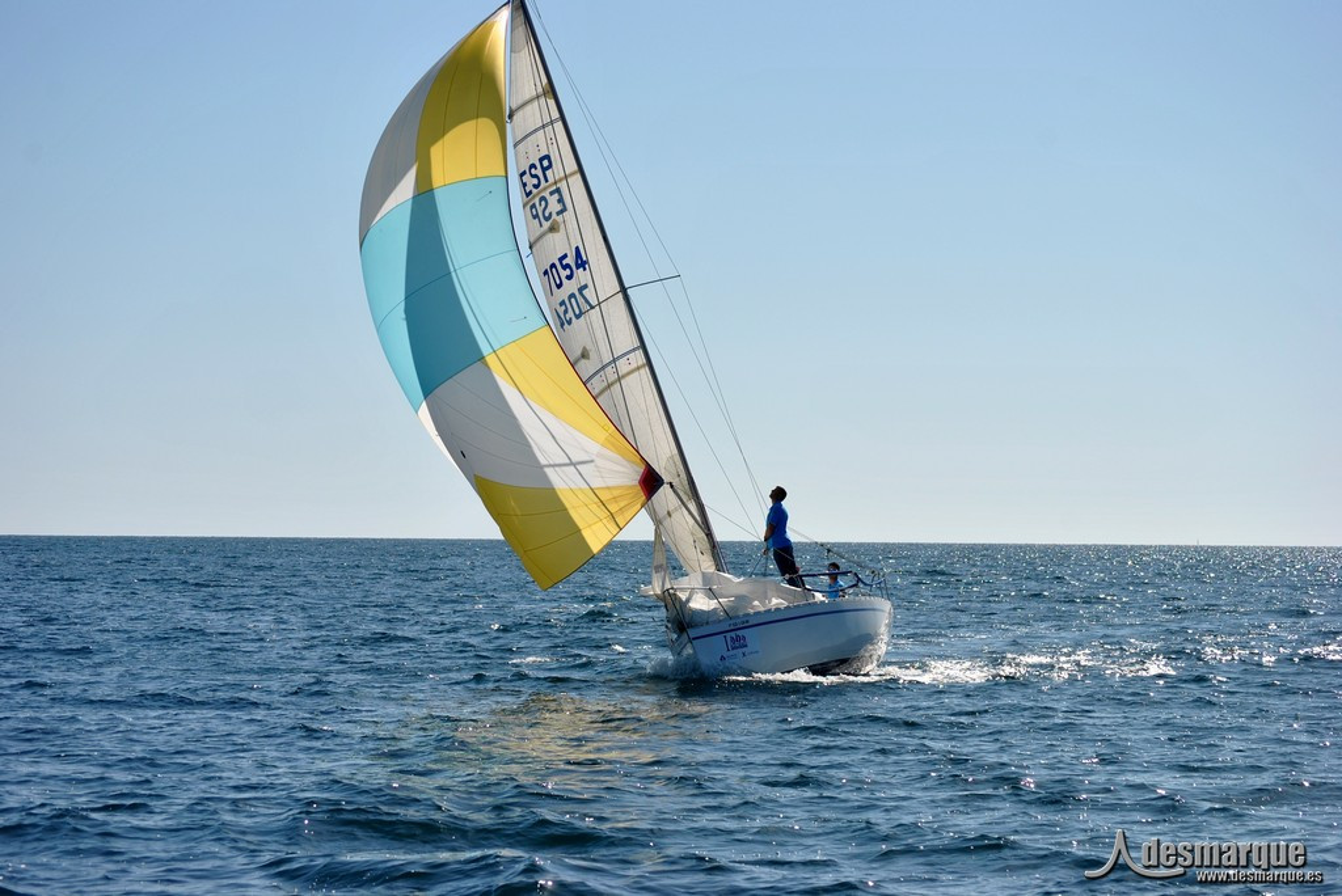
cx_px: 671
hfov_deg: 18.2
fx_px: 4196
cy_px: 448
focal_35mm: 112
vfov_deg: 12.2
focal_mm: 75
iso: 100
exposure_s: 1/640
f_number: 6.3
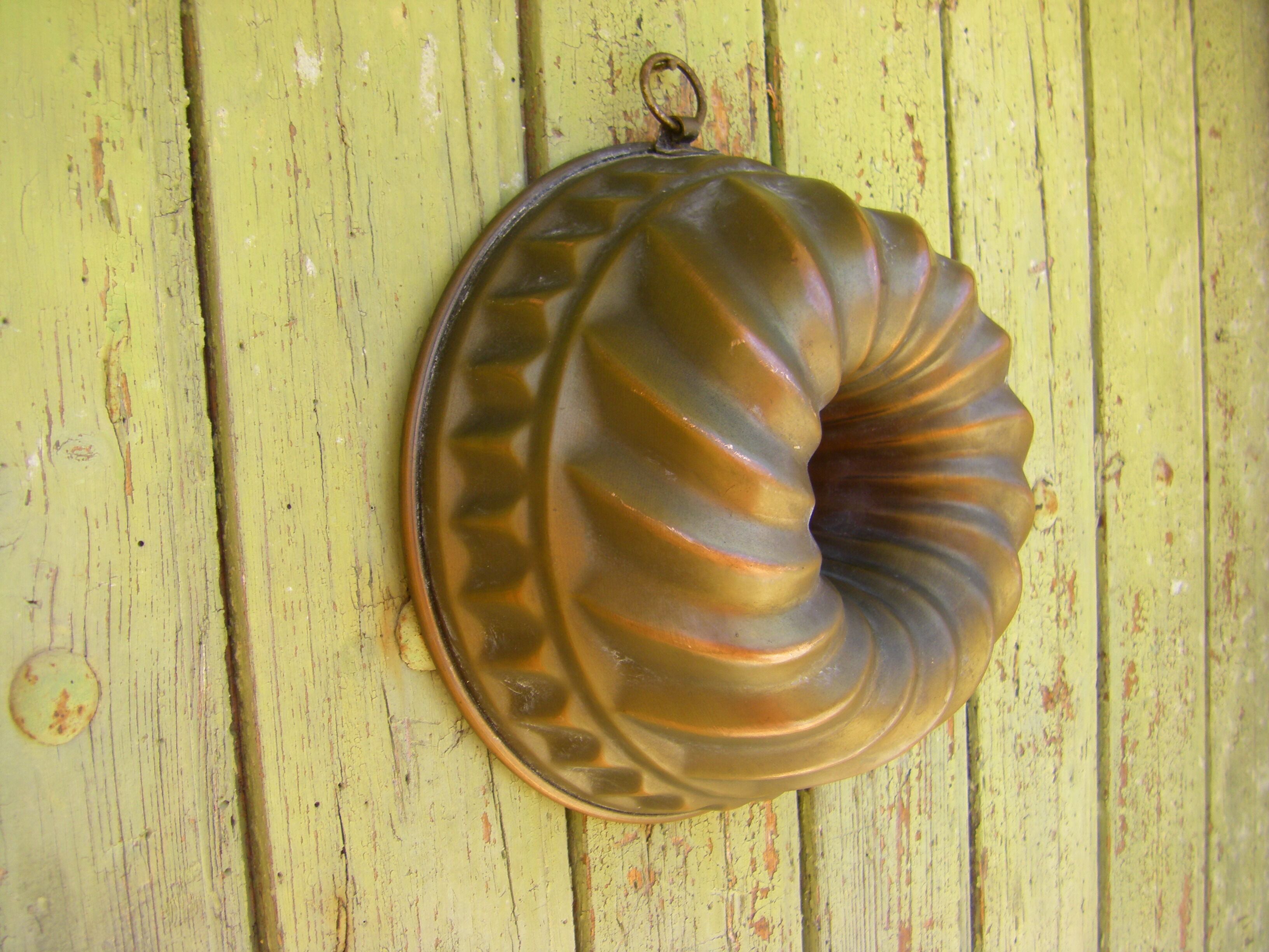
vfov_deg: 37.7
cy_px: 476
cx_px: 634
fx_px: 1393
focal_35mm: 38
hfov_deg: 49.0
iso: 64
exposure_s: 1/160
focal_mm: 6.3
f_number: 3.5
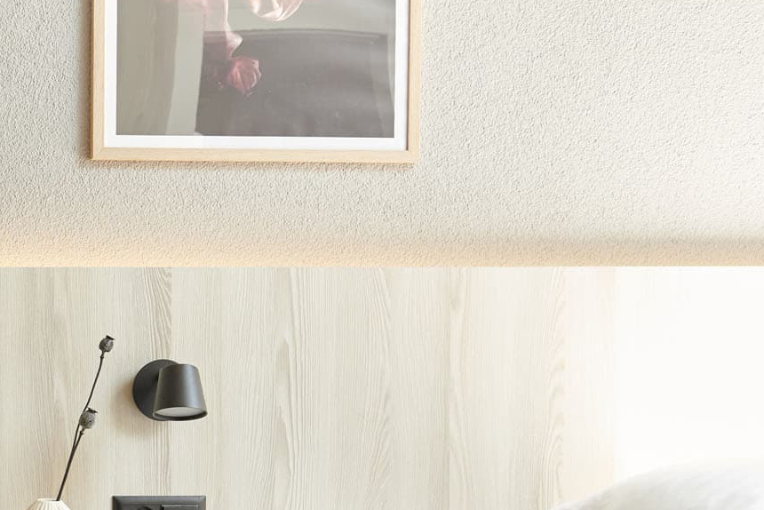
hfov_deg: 19.7
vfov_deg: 14.6
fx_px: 1974
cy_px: 430
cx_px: -295
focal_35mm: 93
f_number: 5.6
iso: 1000
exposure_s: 1/125
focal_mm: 32
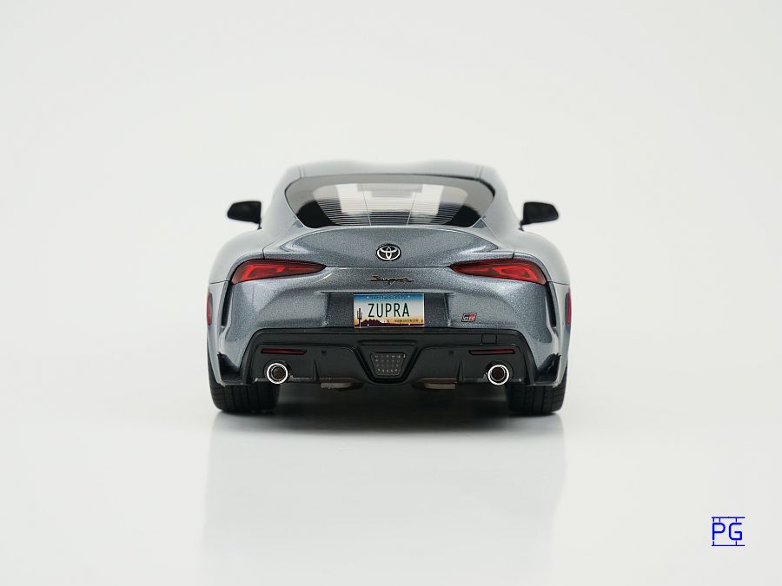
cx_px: 391
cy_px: 293
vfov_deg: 22.9
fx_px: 1446
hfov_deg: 30.3
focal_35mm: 64
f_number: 8
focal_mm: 32
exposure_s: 1/60
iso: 400
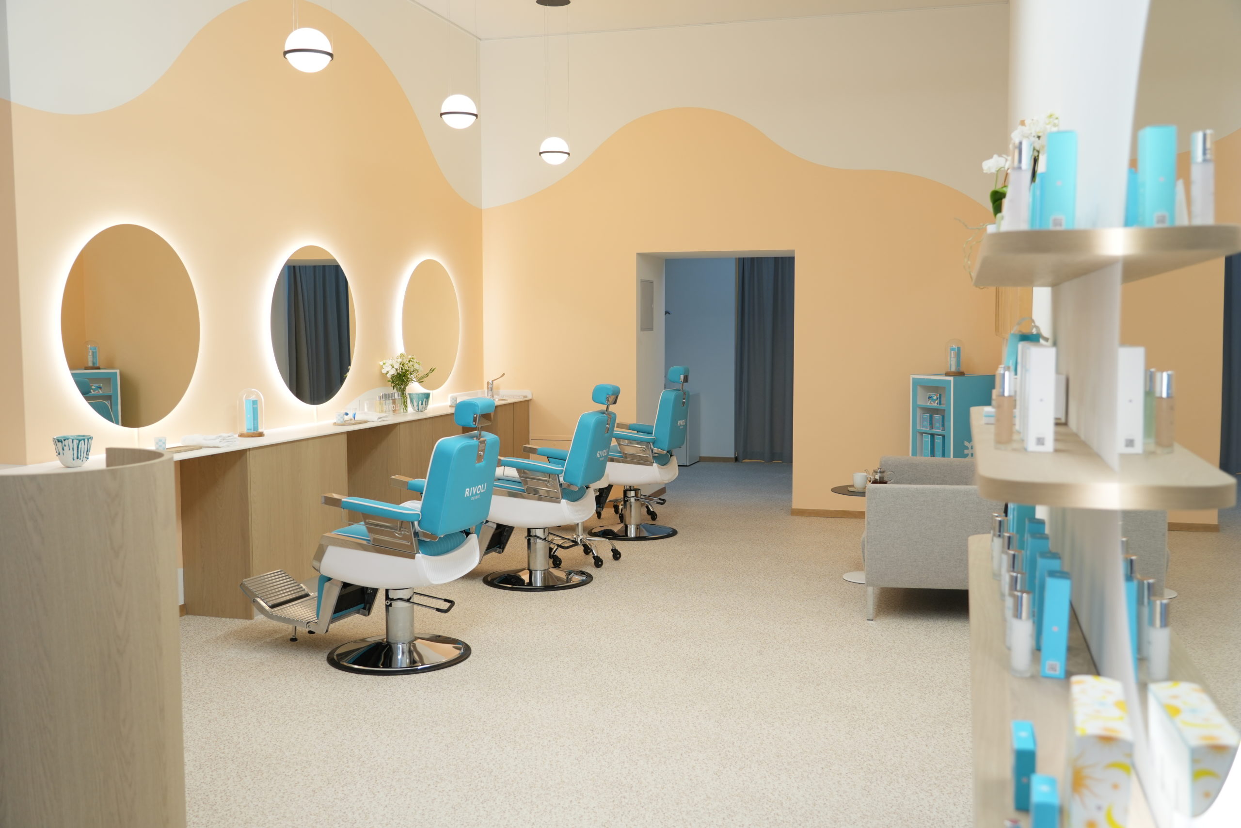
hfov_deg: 58.7
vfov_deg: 41.1
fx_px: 1103
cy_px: 414
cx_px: 620
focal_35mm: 32
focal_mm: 32
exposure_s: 1/40
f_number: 4
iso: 400
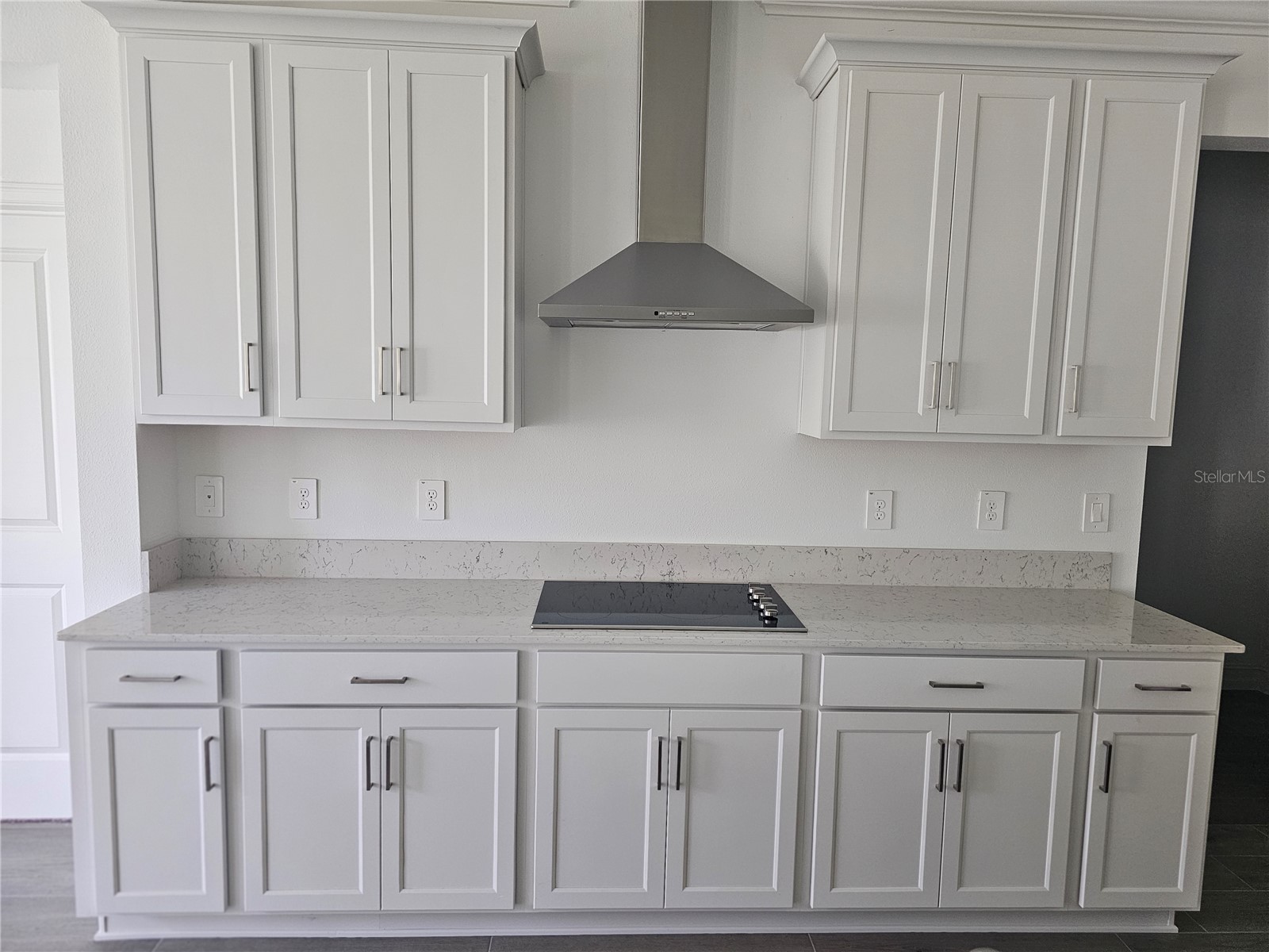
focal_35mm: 23
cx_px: 634
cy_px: 476
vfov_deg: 58.9
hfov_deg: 73.9
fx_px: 843
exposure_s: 1/120
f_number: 1.7
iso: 320
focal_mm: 6.3
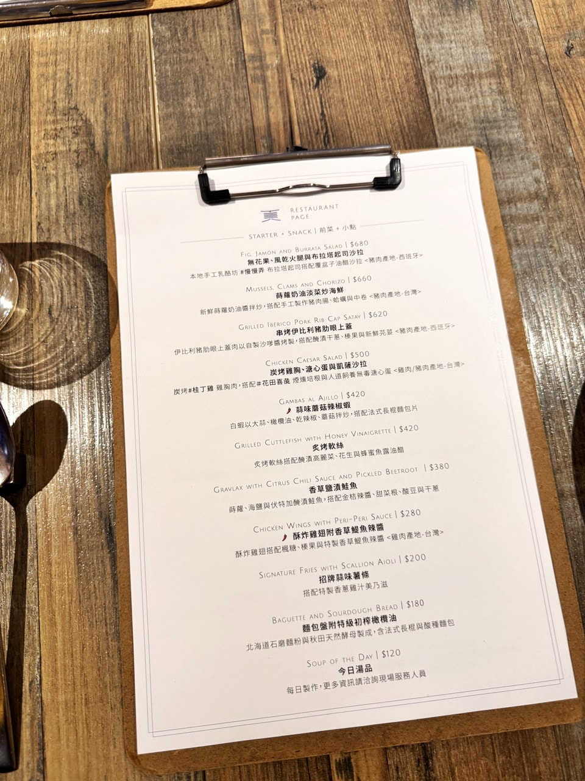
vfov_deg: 71.6
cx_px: 292
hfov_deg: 56.8
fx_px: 541
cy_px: 390
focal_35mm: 24
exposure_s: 1/60
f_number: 1.78
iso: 160
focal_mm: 6.76
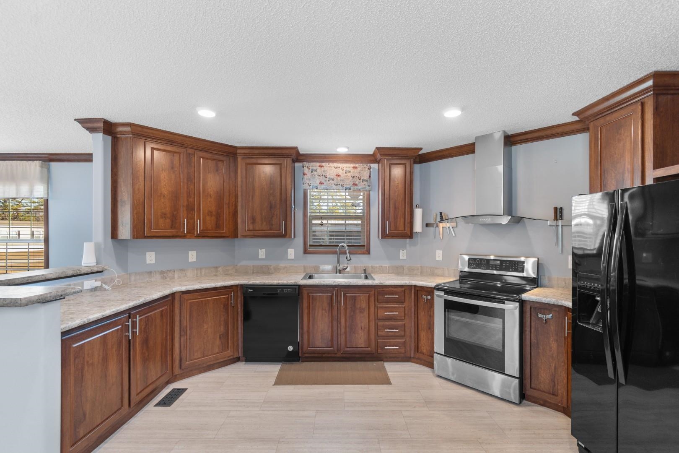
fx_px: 283
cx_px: 340
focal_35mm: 15
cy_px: 226
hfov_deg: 100.4
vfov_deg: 77.3
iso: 100
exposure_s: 1/8
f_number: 4.5
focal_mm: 10
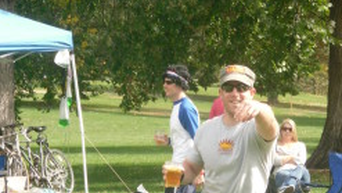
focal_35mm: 240
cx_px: 210
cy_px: 8
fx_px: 2177
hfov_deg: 9.0
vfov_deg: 5.1
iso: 200
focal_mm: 21.69
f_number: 4.9
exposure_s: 1/304
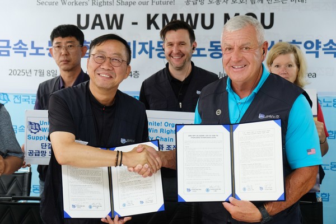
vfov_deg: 23.0
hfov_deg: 33.9
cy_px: 112
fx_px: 551
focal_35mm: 59
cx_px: 168
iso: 1600
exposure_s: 1/125
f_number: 4.5
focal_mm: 39
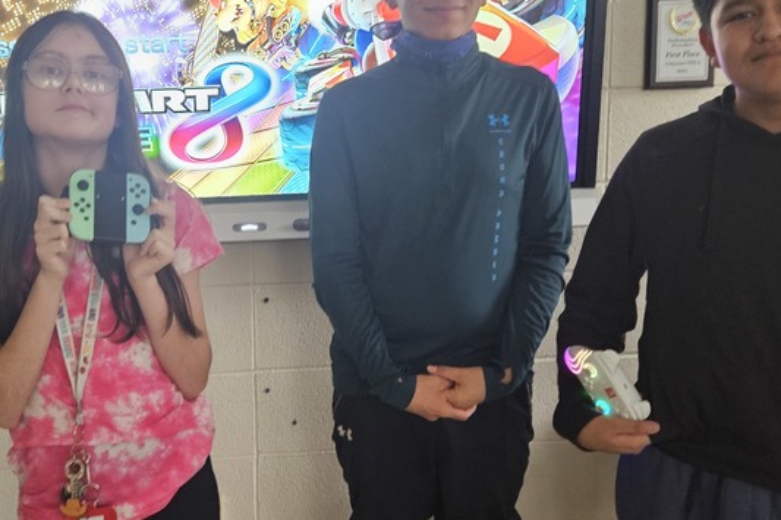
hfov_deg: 41.9
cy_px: 259
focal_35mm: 46
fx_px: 998
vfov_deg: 29.2
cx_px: 232
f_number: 1.8
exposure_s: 1/24
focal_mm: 5.4
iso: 500
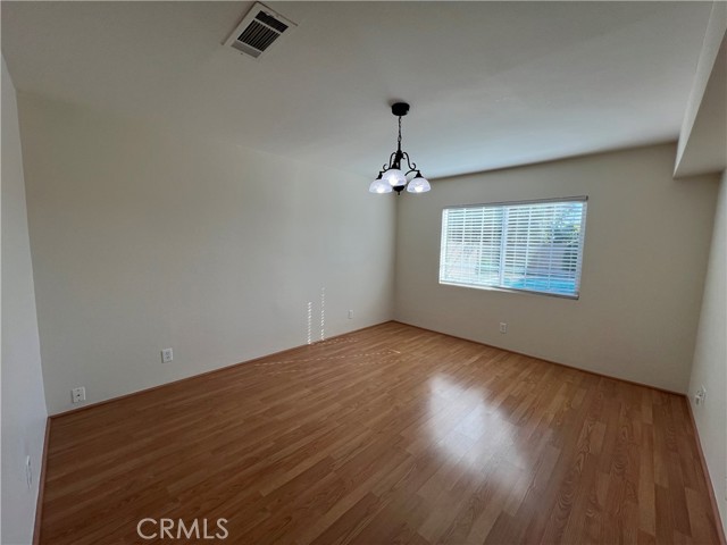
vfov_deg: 89.9
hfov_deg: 106.2
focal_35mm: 13
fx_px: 273
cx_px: 364
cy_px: 272
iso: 32
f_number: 1.8
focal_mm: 1.57
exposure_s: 1/210
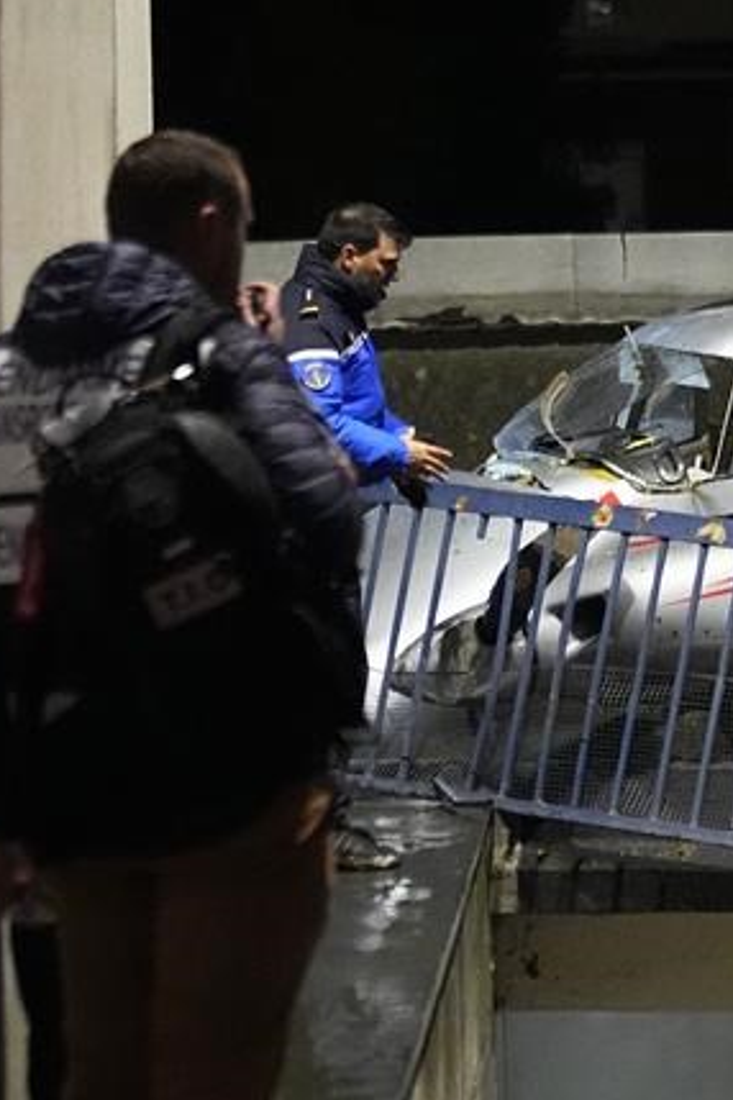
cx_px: 756
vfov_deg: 12.9
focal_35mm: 159
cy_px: 550
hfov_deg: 8.6
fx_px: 4856
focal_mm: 70
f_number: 2.8
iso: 12800
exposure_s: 1/250
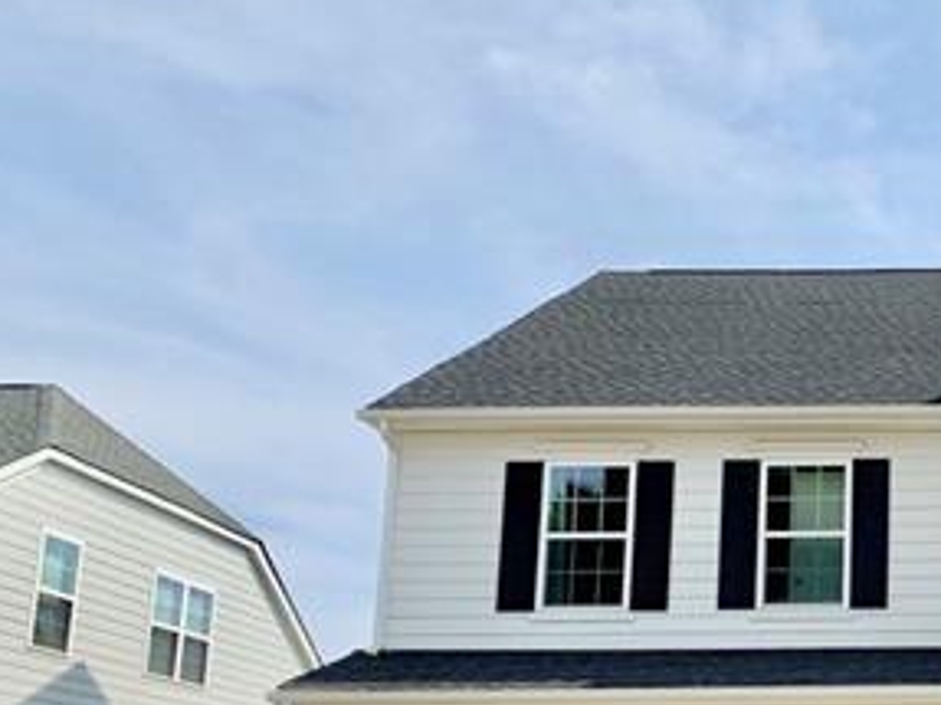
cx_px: 980
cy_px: 541
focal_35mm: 58
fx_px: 1576
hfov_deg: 30.5
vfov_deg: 24.9
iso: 25
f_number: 1.8
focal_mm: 4.25
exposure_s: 1/3185
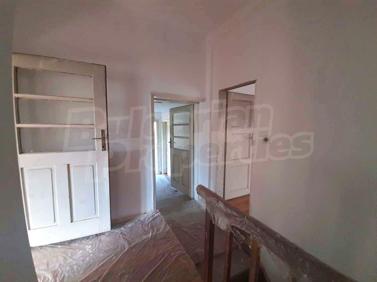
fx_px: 142
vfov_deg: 89.9
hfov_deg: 106.2
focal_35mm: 13
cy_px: 141
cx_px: 188
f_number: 2.2
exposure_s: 1/25
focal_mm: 1.42
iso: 200
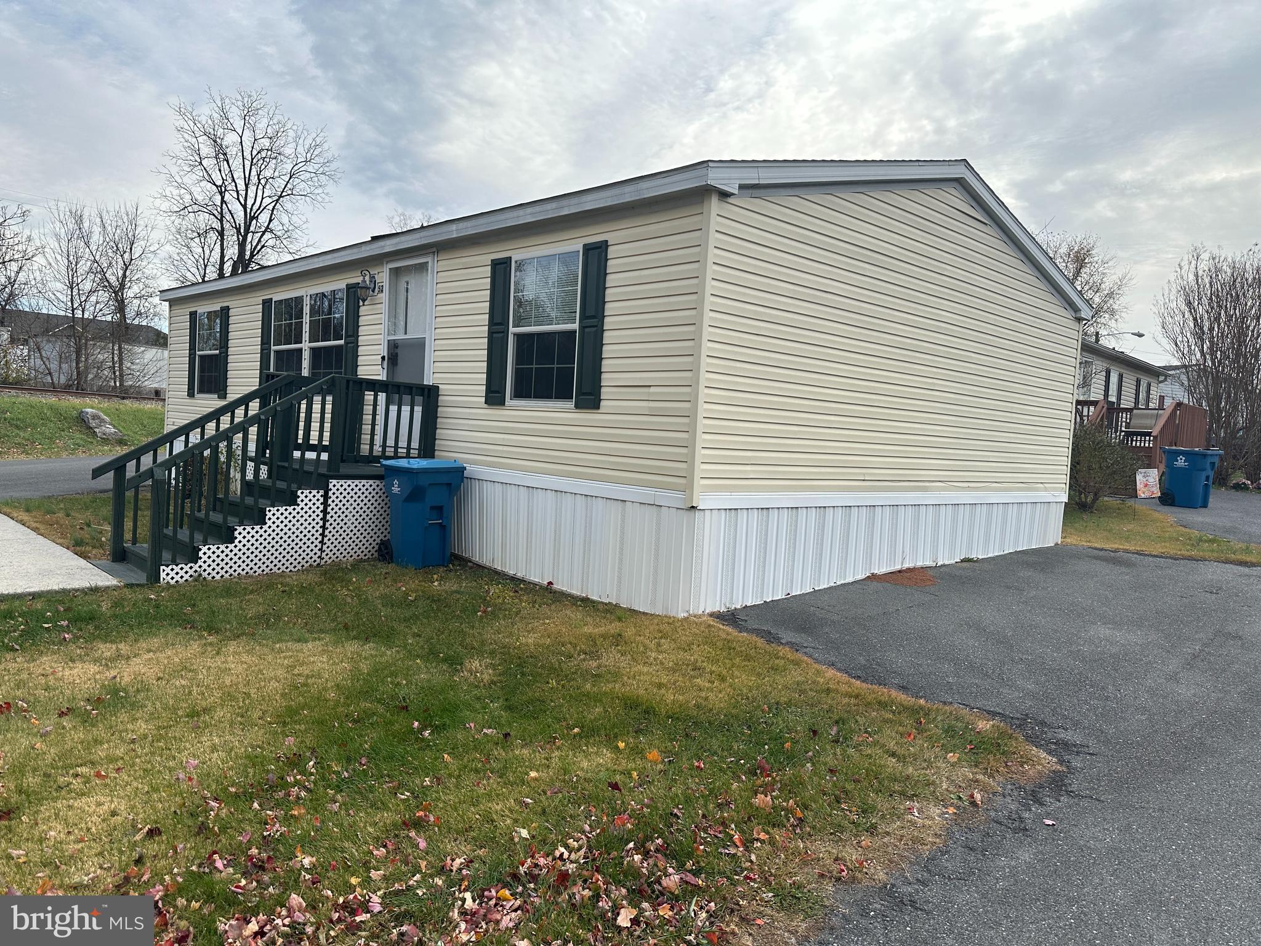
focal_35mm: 24
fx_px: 874
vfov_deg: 56.8
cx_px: 630
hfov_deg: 71.6
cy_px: 473
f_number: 1.78
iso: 80
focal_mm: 6.86
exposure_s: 1/3058
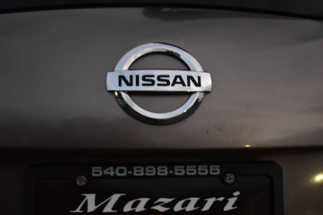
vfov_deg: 22.6
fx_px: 538
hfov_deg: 33.4
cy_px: 108
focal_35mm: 60
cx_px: 162
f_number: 4.8
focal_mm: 40
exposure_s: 1/15
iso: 1600
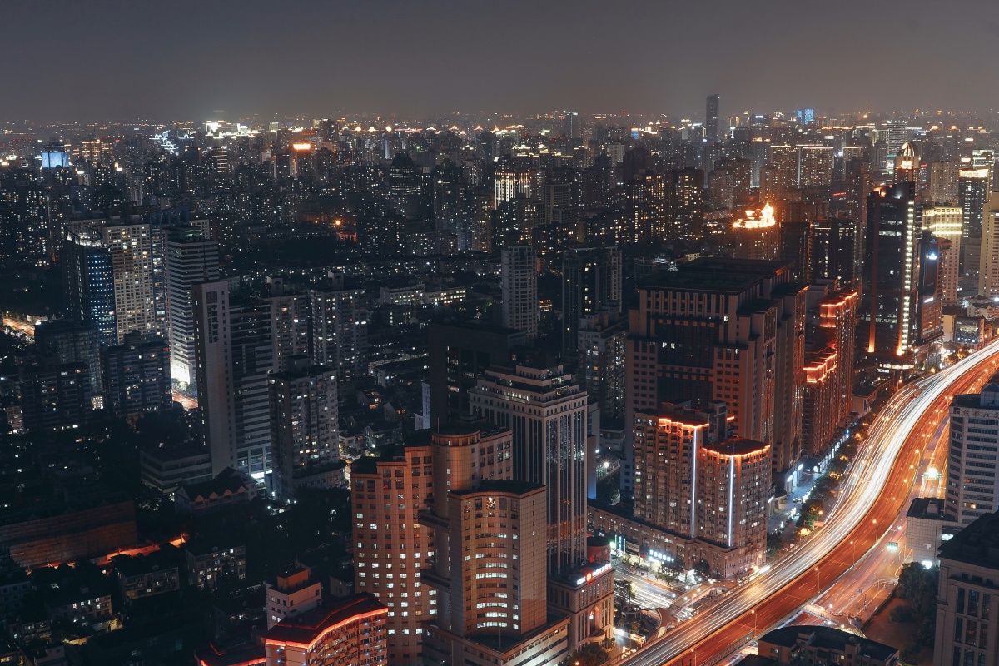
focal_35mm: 42
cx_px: 500
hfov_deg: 46.4
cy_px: 333
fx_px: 1165
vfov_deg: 31.9
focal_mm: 28
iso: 100
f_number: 11
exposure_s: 30
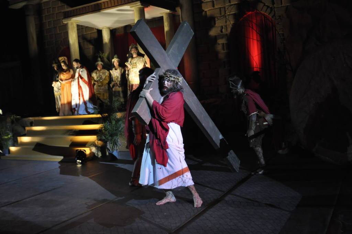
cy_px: 117
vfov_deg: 36.8
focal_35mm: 36
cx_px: 176
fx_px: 352
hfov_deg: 53.2
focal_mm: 24
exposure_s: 1/640
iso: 1600
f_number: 2.8
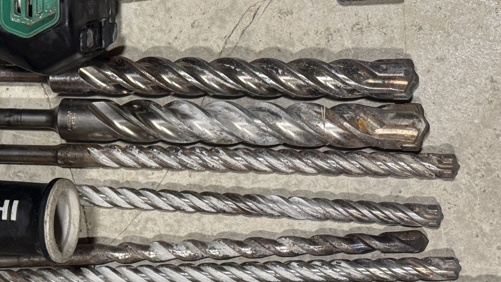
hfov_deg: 19.9
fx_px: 1408
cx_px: 71
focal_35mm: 106
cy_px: 53
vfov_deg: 11.4
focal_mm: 6.76
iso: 250
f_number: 1.78
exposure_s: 1/50
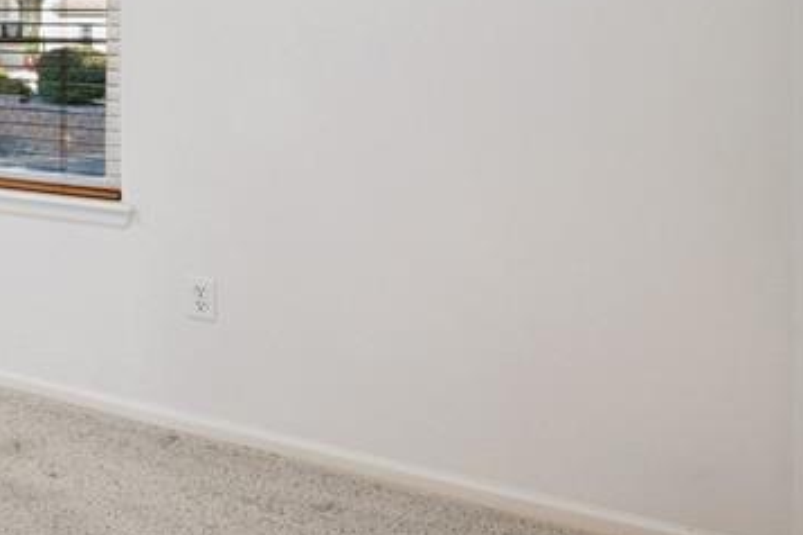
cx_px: -328
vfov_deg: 29.4
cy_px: 18
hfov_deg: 30.8
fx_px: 959
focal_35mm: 43
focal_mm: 15
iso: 100
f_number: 11
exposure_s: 1/8
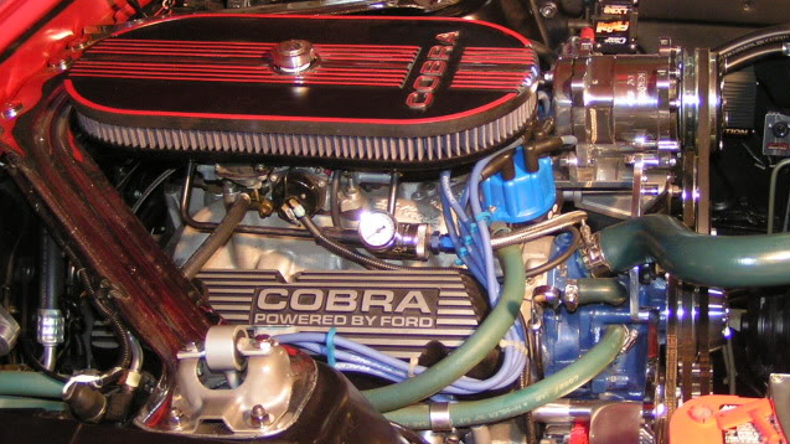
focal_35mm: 52
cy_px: 161
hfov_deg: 39.8
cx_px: 439
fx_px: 1089
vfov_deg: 23.0
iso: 200
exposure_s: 1/40
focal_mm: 5.8
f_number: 2.8
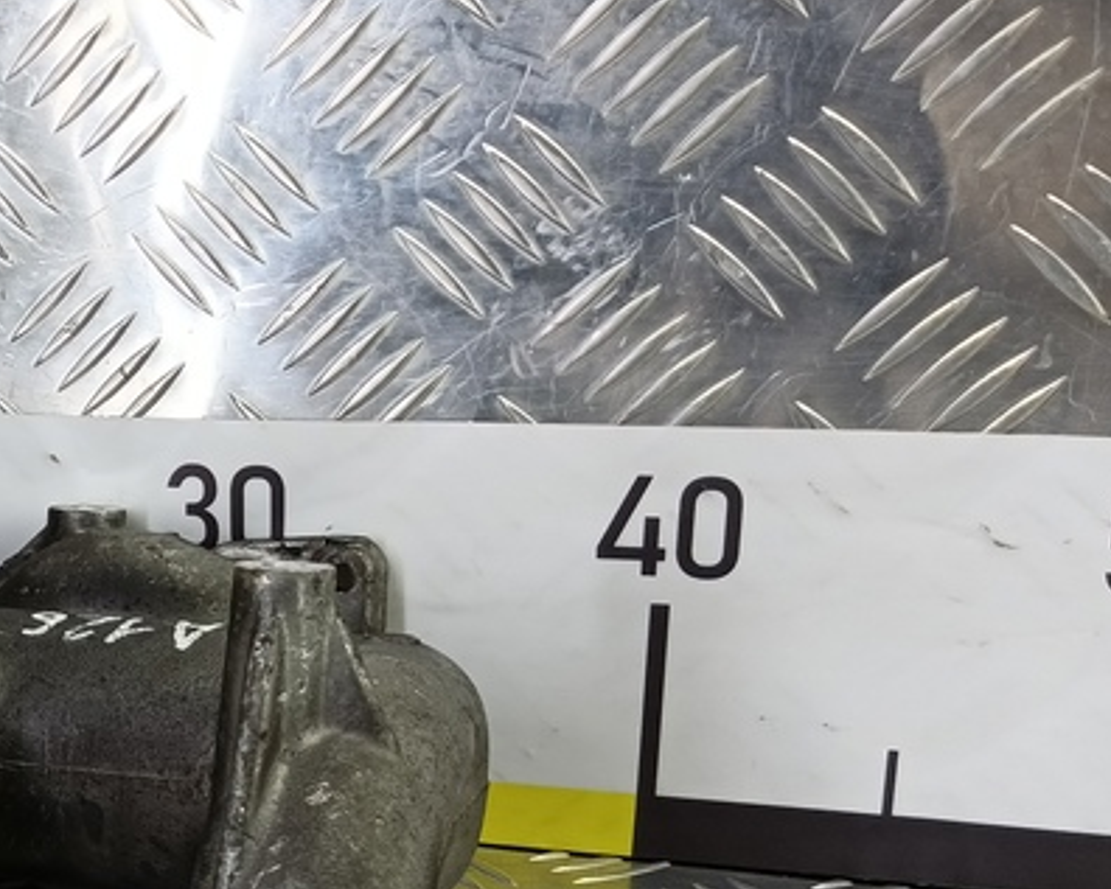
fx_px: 1908
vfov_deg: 25.3
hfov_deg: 28.7
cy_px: 827
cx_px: -180
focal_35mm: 58
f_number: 1.6
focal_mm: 4.11
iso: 135
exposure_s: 1/50
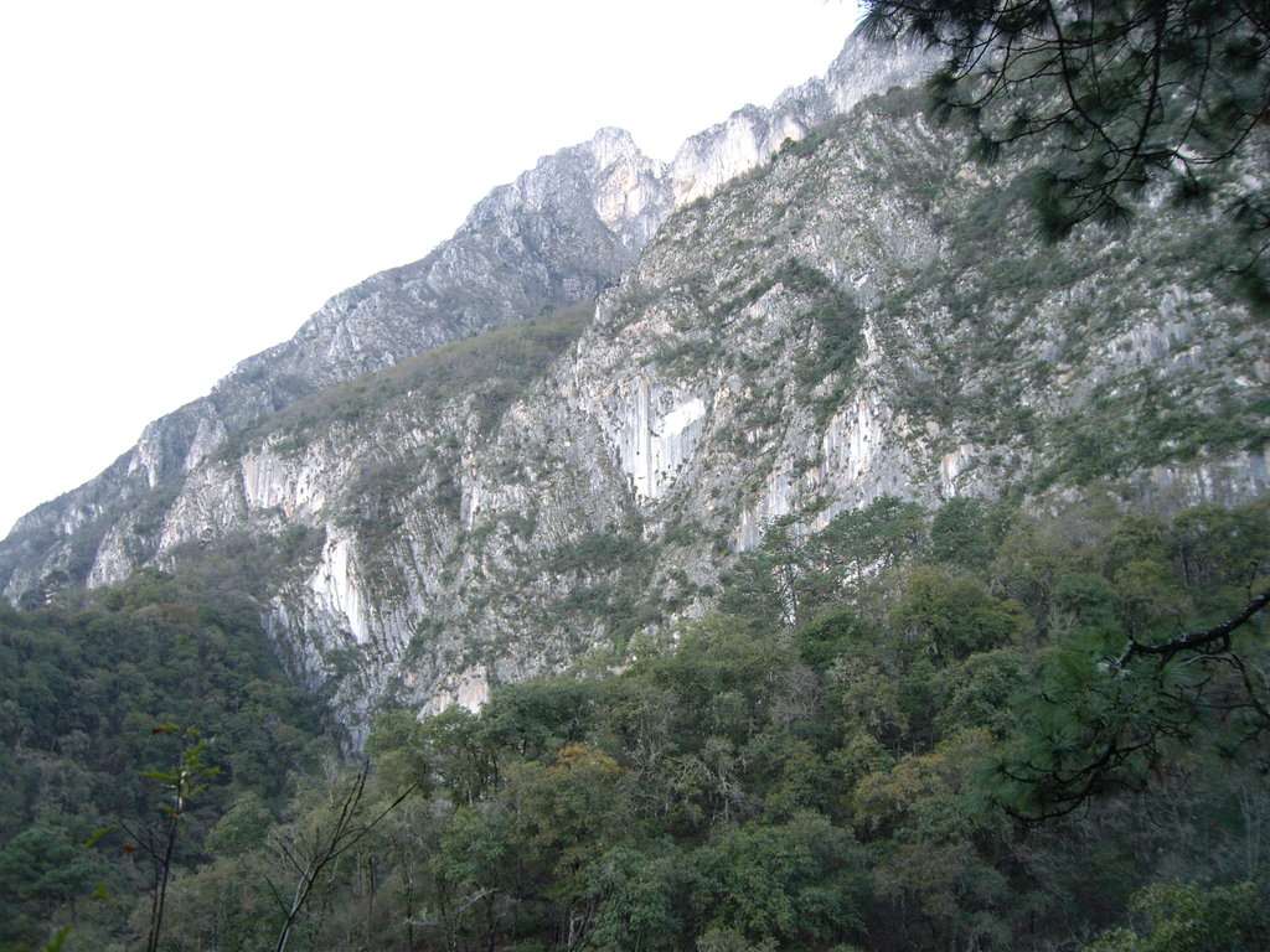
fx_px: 1394
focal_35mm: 38
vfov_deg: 37.7
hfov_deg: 49.0
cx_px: 635
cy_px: 476
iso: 100
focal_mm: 6.2
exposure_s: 1/100
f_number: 2.7
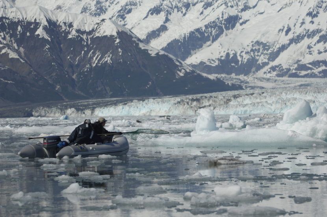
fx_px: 1252
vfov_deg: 9.9
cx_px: 164
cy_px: 108
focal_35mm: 138
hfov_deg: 14.9
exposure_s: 1/640
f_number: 4.5
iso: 100
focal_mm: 92
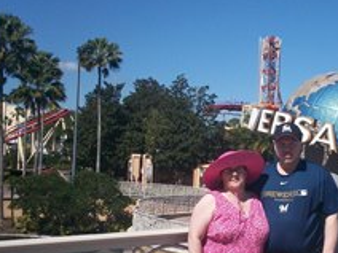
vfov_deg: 22.2
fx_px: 644
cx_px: 273
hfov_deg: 28.7
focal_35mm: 66
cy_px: 159
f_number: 4.5
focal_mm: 6.3
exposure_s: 1/800
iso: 80
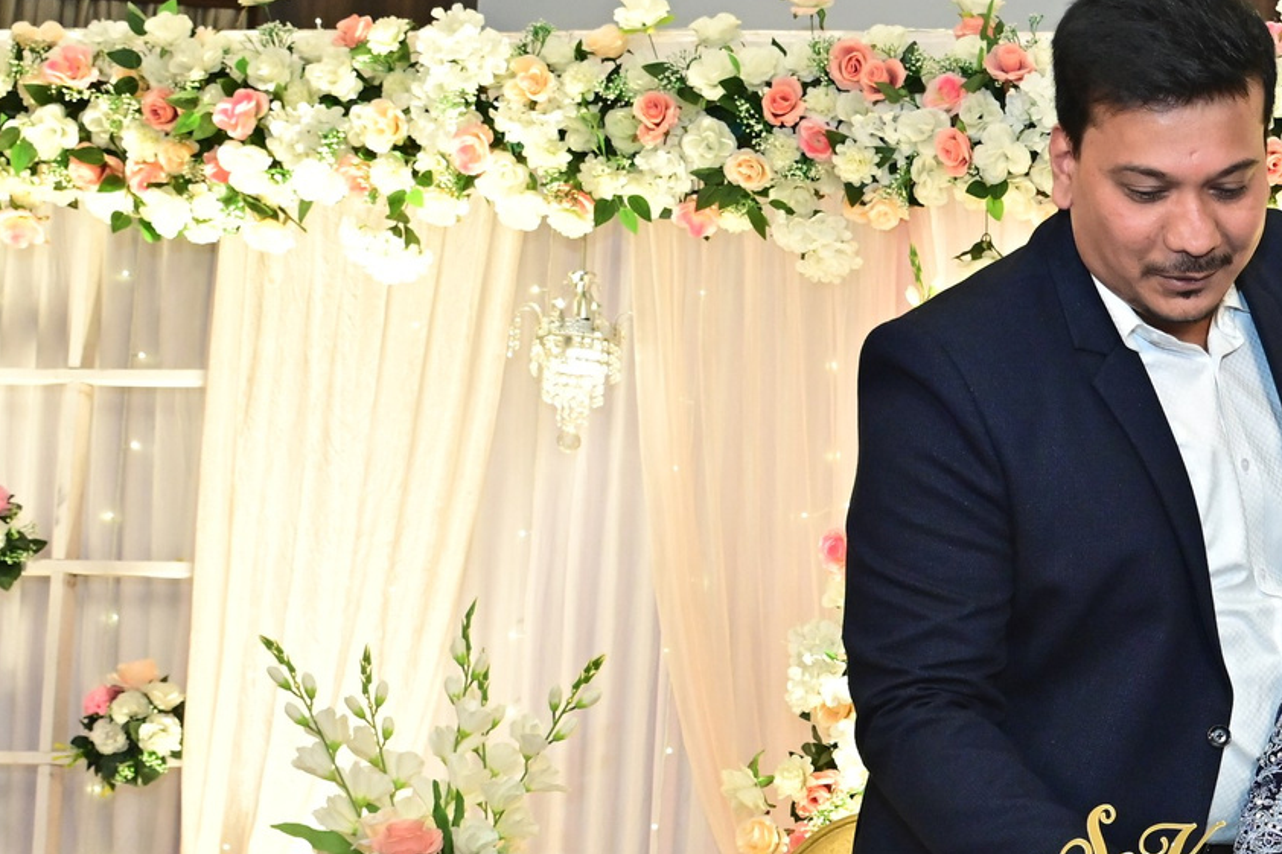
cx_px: 1419
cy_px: 699
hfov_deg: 25.6
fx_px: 2599
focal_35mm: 73
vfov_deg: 18.5
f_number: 5
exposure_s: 1/200
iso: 1250
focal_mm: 24
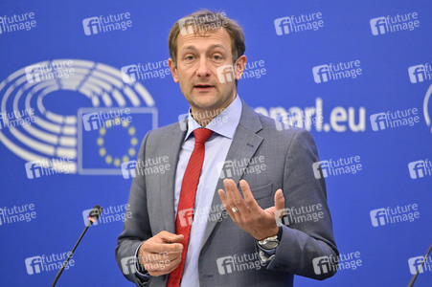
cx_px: 216
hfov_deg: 10.3
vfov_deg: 6.9
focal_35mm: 200
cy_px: 144
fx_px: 2398
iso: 5000
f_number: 2.8
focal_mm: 200
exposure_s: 1/800
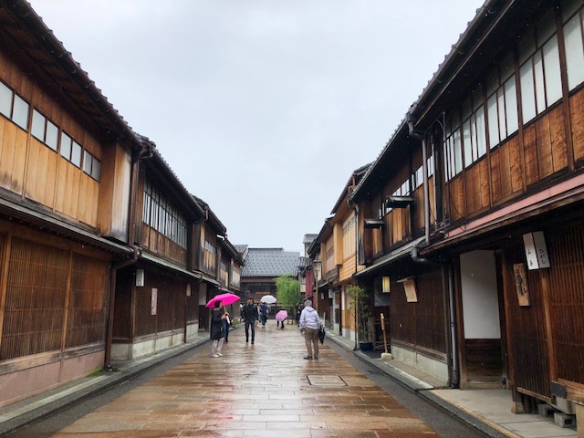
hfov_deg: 63.4
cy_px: 219
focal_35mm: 28
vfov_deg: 49.7
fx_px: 472
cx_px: 292
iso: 20
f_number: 1.8
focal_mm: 4
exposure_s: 1/1412
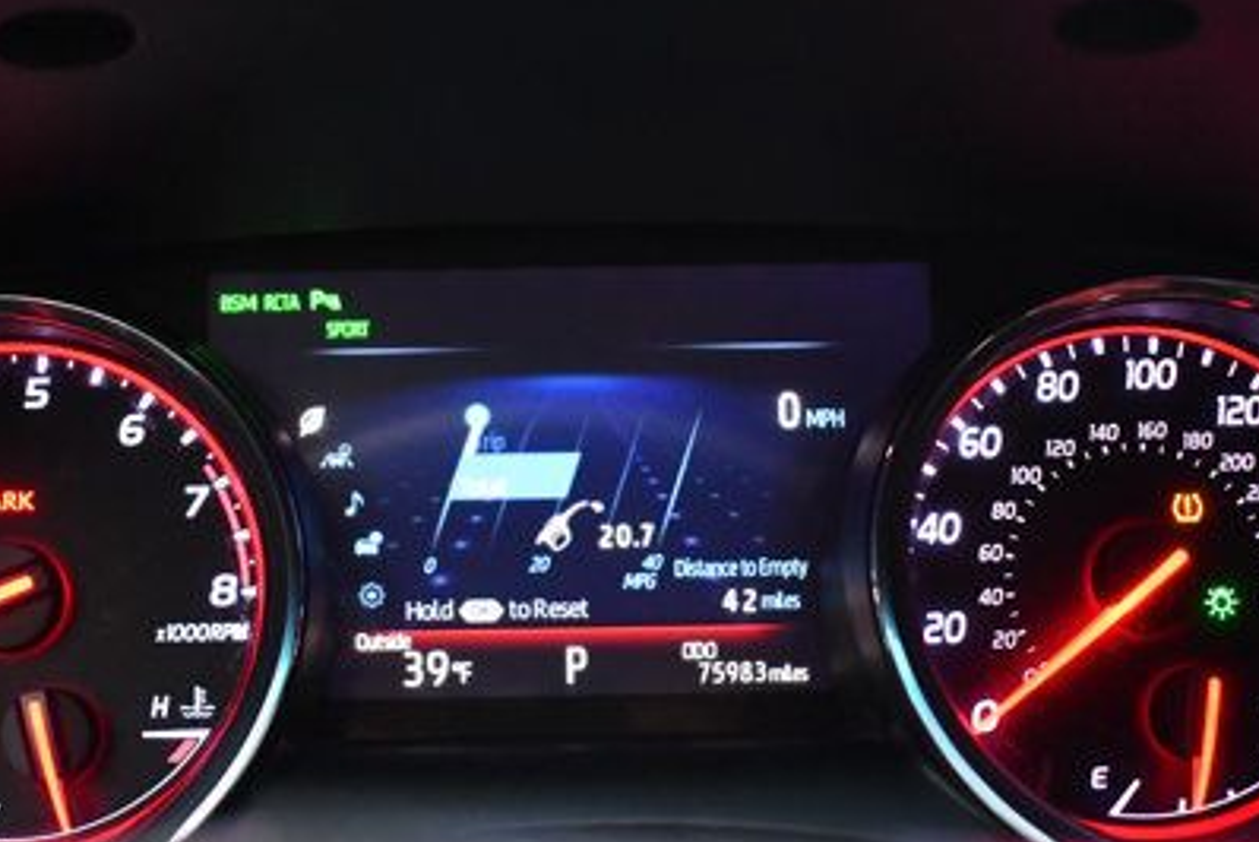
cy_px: 533
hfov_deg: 37.4
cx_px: 541
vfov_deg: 25.5
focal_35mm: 53
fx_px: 1855
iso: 3200
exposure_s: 1/60
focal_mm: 22
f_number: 3.8
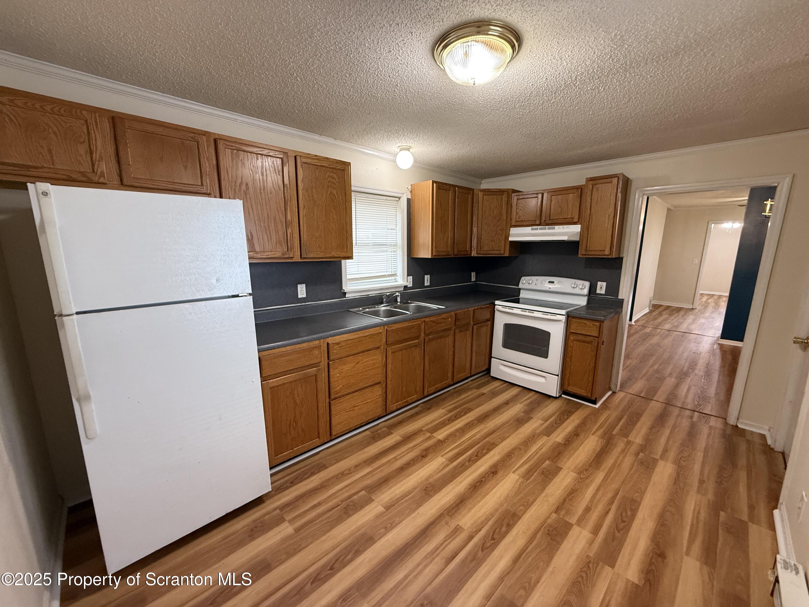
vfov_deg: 85.7
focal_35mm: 14
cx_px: 404
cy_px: 304
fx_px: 327
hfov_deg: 102.1
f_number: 2.2
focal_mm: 2.22
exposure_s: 1/60
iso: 320
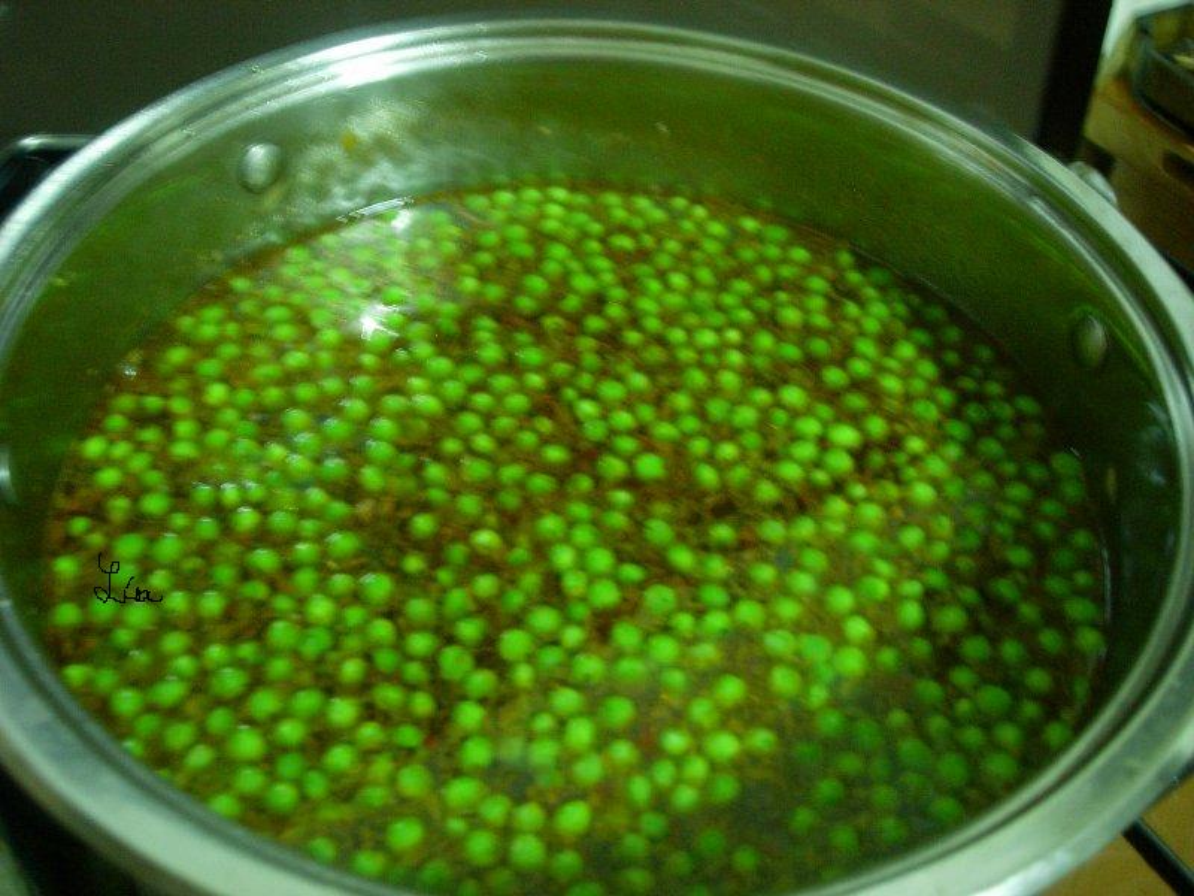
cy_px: 448
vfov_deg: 37.7
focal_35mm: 38
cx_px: 597
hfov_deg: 49.0
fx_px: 1311
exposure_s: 1/1.9
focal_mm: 7.8
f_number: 2.8
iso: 200
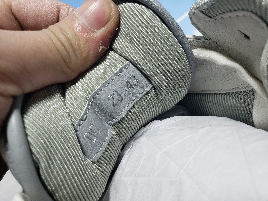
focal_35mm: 26
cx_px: 134
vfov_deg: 53.1
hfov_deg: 67.3
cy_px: 100
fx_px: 201
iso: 50
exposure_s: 1/136
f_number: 2.4
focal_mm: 4.3
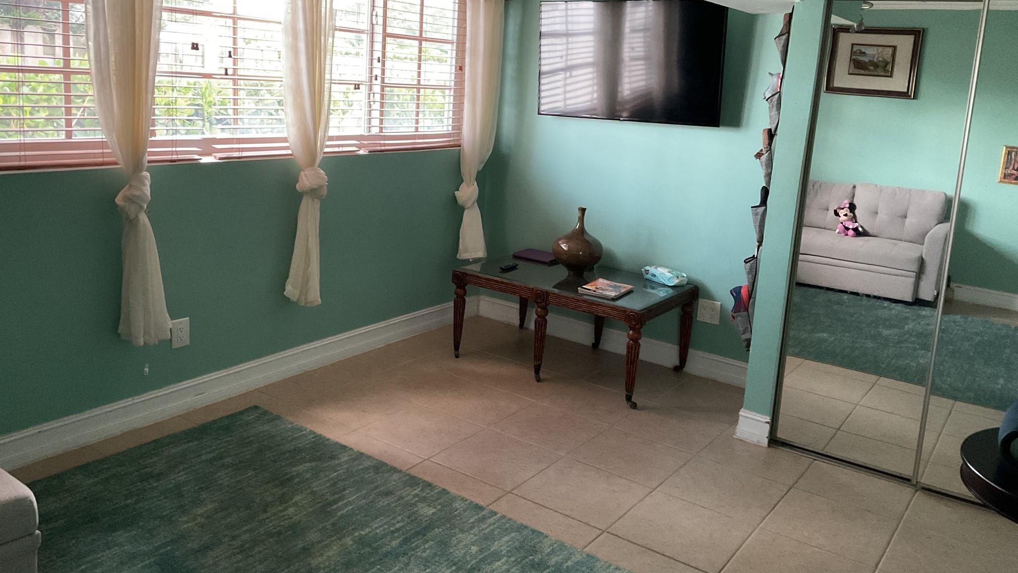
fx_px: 864
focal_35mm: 32
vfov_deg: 36.5
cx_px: 507
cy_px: 223
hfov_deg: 61.0
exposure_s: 1/60
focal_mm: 3
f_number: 1.8
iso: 250
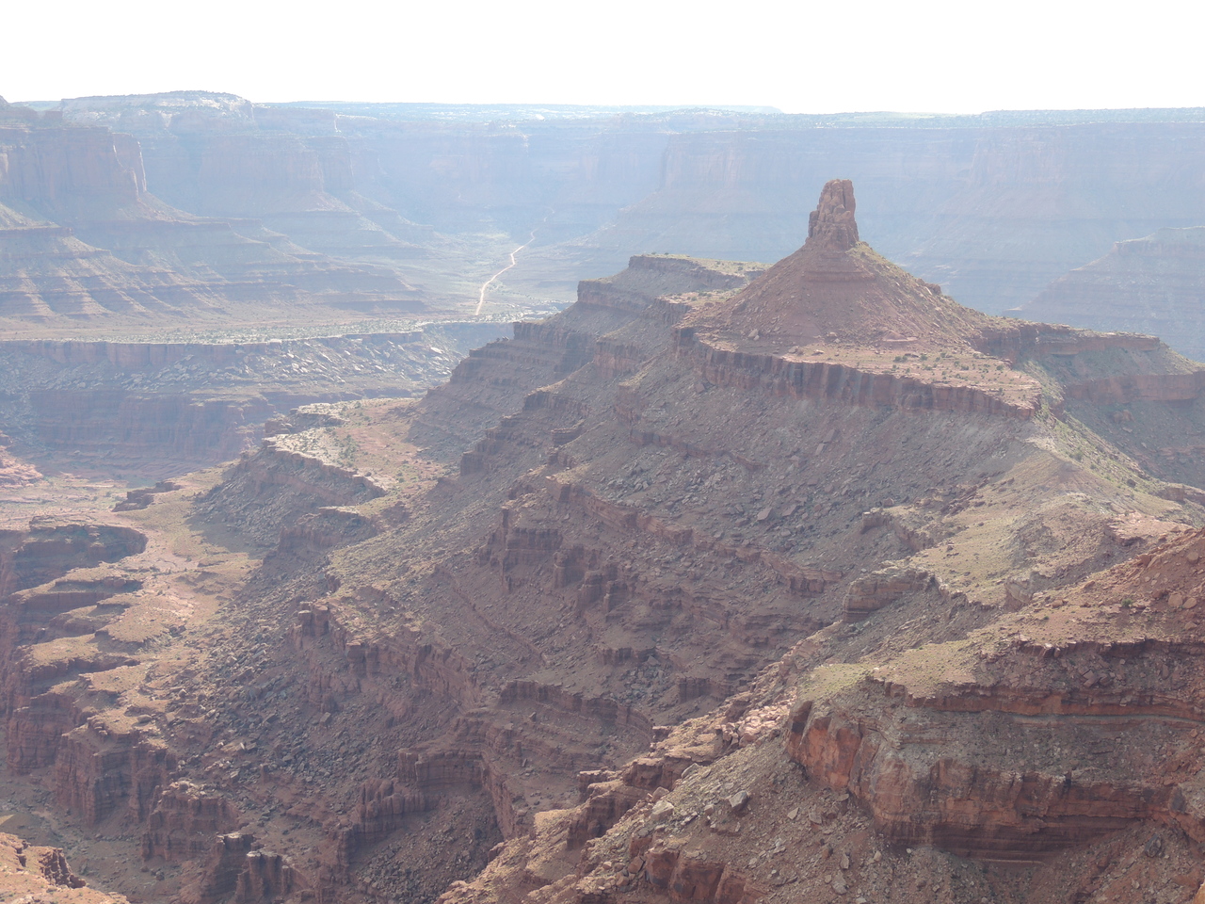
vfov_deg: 24.4
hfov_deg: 32.2
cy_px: 452
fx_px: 2089
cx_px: 602
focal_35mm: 60
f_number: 3.7
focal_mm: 10.7
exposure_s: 1/320
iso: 100
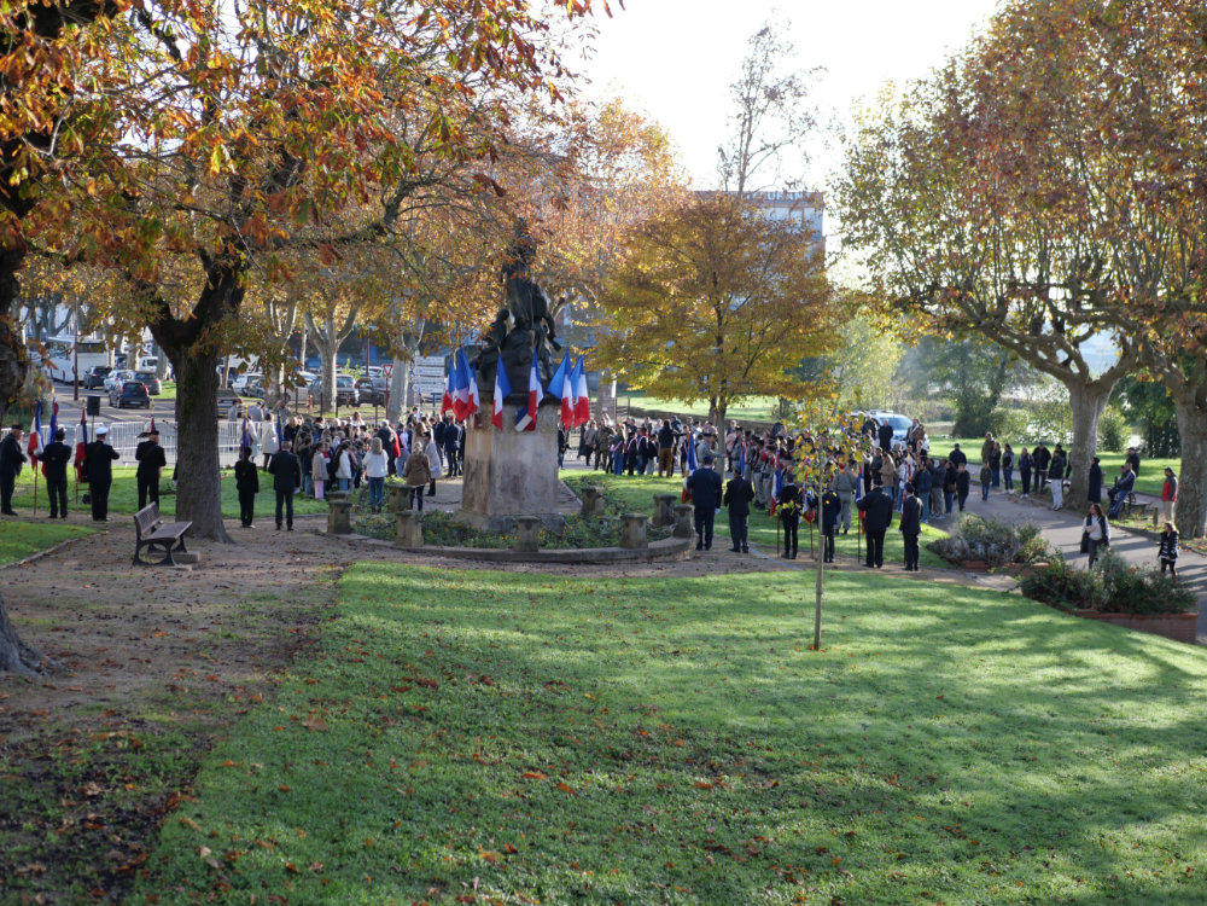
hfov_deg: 38.2
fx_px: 1743
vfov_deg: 29.1
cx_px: 604
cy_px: 453
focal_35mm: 50
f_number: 2.2
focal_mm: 25
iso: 200
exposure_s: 1/1000
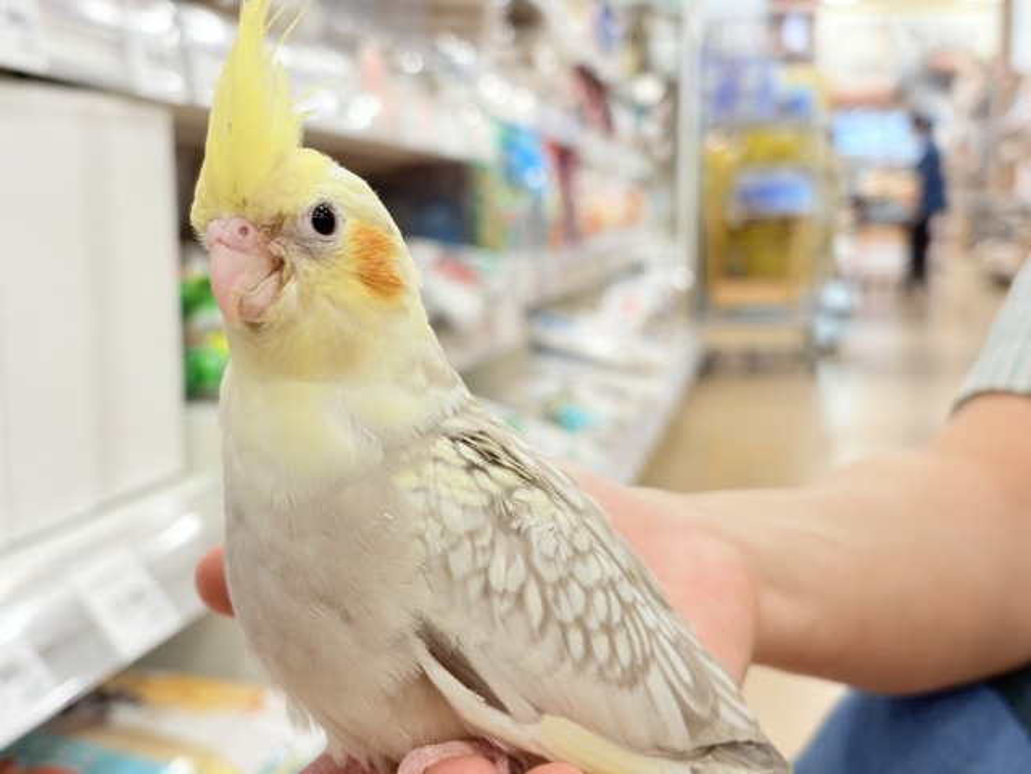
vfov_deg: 28.0
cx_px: 516
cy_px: 387
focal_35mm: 52
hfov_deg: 36.8
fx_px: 1549
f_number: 1.6
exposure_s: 1/50
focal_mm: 5.96
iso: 50
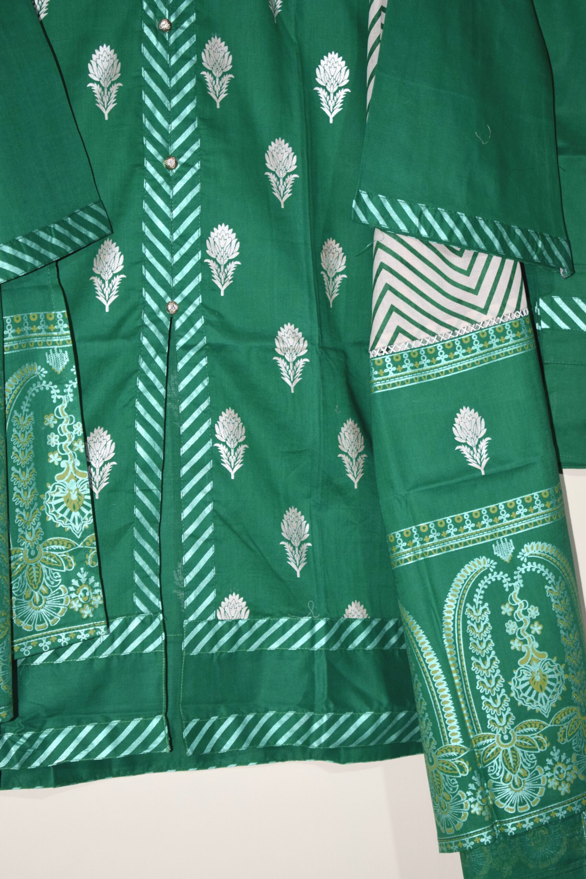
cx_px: 293
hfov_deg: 16.6
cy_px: 440
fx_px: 2014
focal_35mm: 82
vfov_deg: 24.6
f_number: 5.6
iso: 800
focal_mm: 55
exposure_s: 1/100
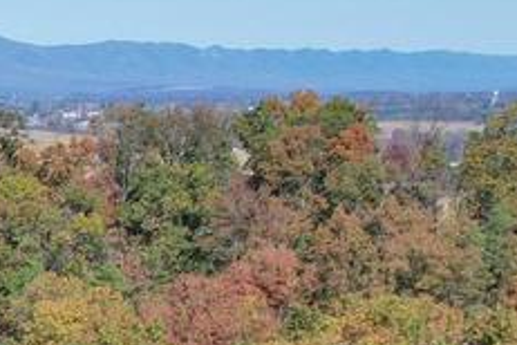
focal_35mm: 137
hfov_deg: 11.6
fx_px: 1967
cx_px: -808
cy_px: 630
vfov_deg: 9.5
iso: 100
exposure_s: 1/1600
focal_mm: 8.38
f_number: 2.8
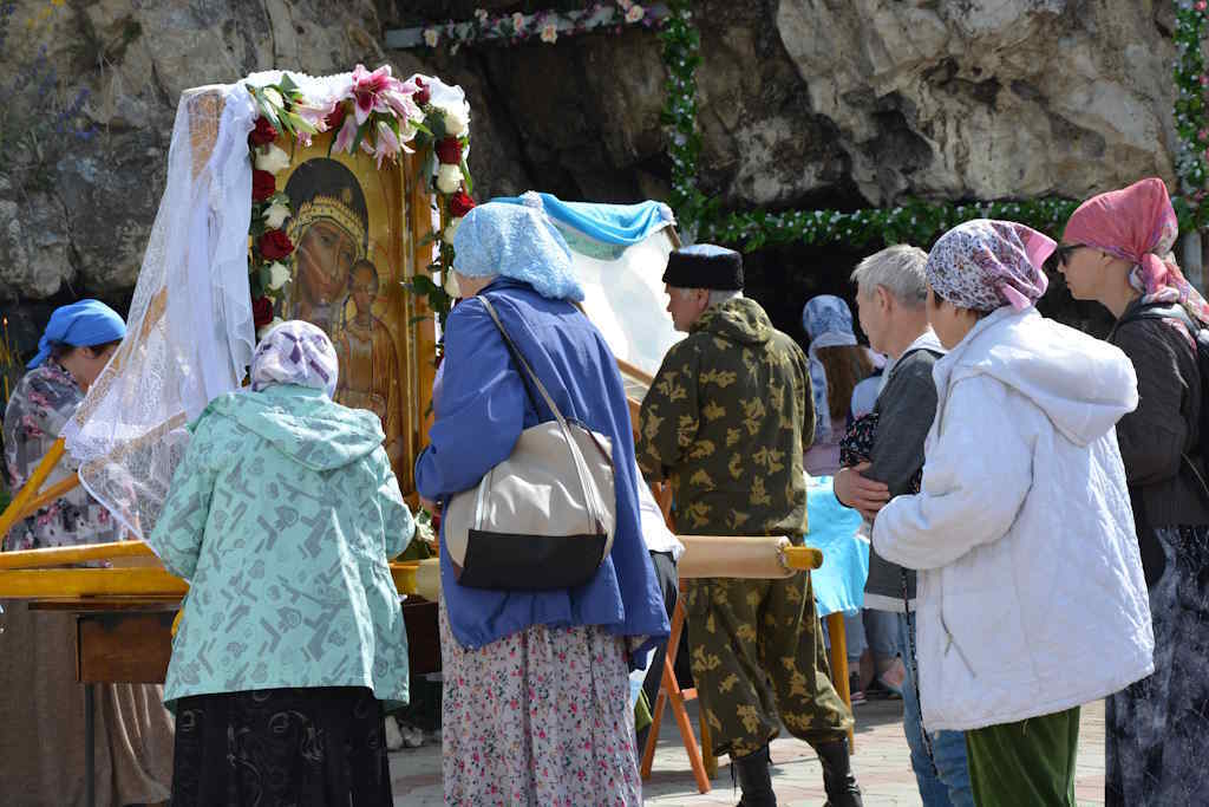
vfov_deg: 13.0
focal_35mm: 105
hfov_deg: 19.5
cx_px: 604
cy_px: 404
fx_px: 3527
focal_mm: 70
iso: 110
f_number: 8
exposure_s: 1/250
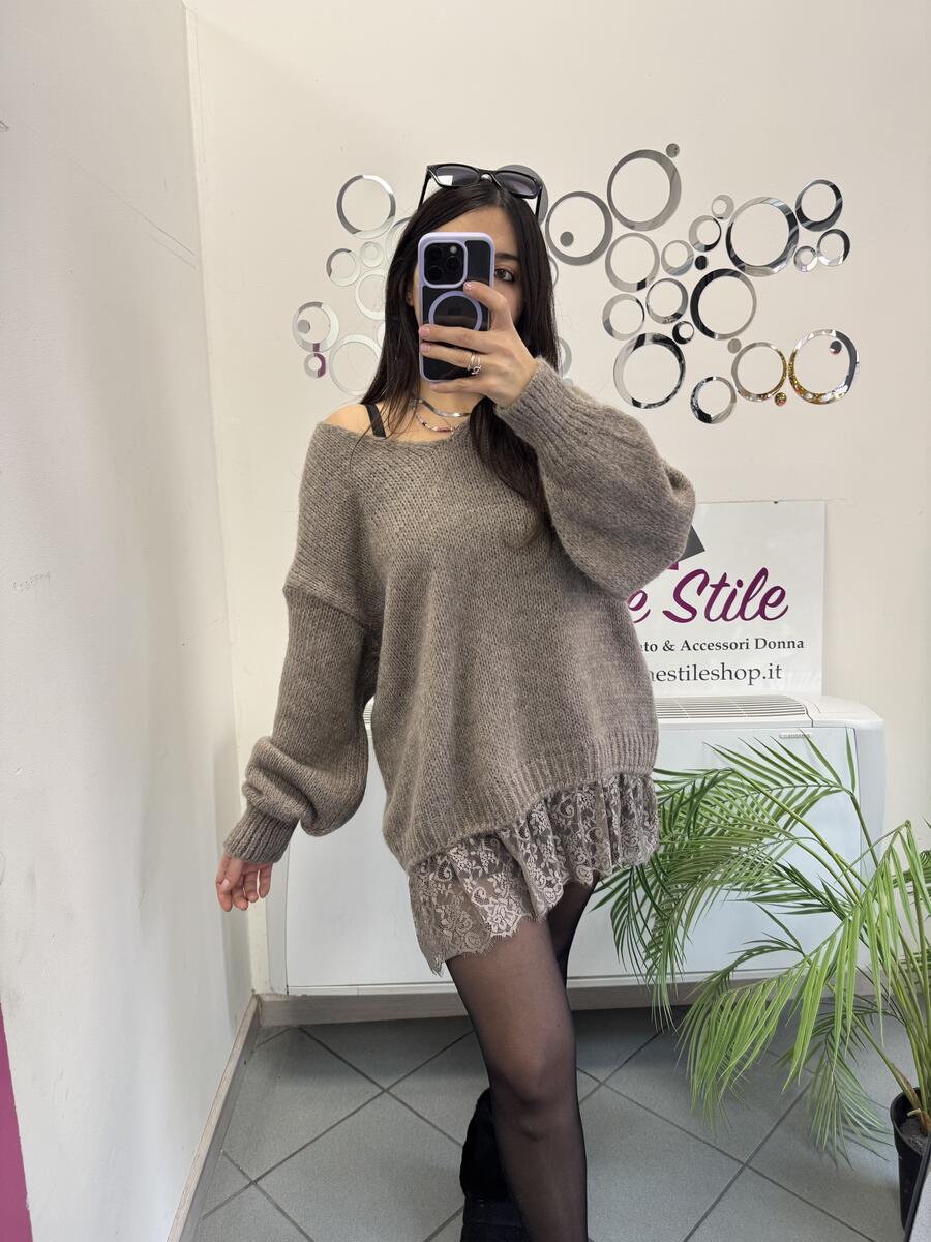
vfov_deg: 71.6
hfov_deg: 56.8
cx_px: 466
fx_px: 861
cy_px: 621
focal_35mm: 24
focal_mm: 6.76
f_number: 1.78
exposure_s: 1/100
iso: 125
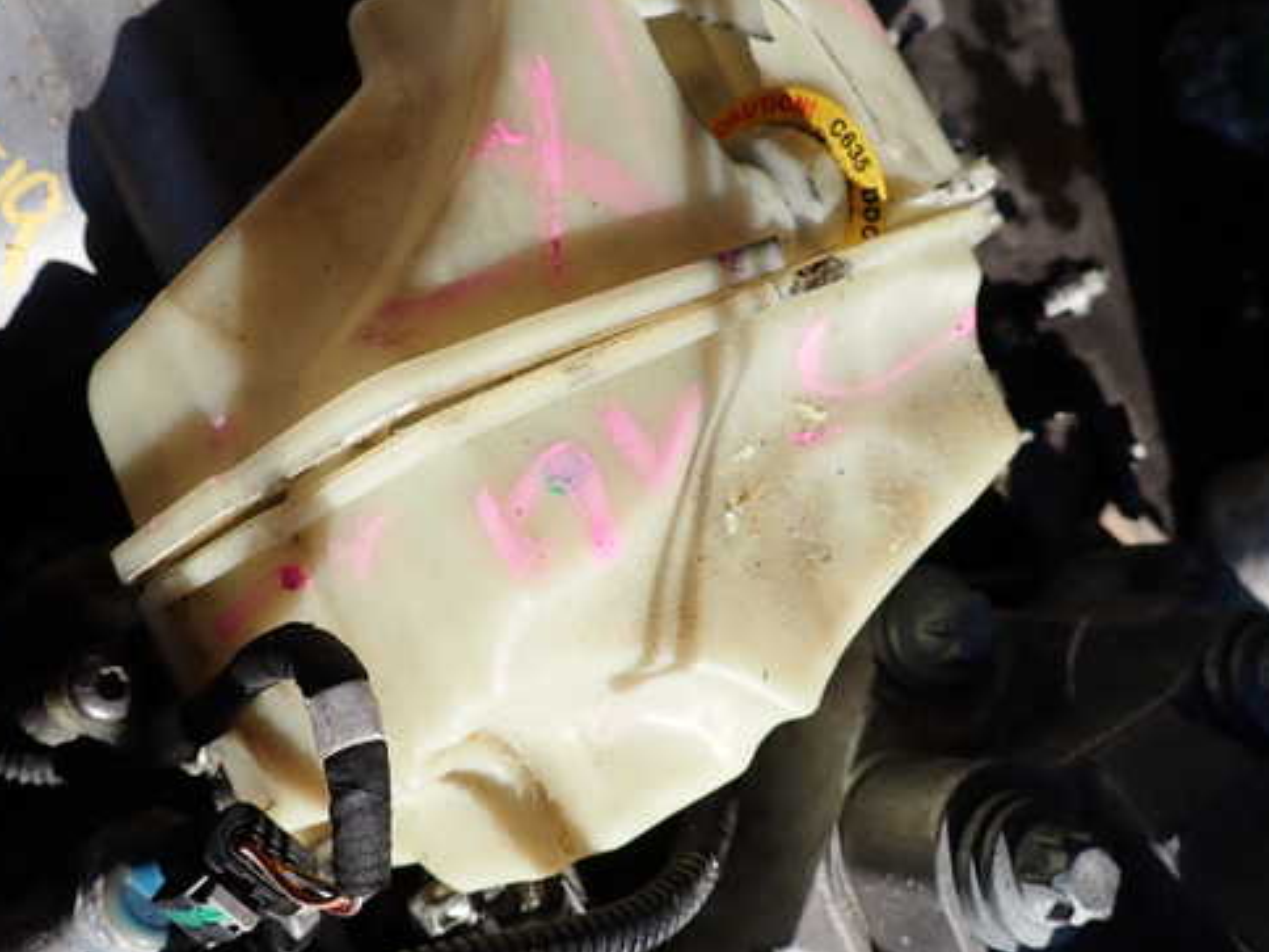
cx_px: 624
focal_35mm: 31
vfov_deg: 45.4
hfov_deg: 58.3
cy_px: 477
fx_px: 1136
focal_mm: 4.5
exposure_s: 1/200
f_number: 8
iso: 100
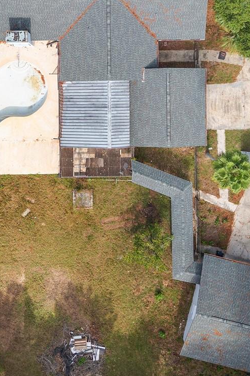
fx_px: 563
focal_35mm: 54
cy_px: 99
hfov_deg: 25.0
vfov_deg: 36.1
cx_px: 120
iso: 300
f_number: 1.8
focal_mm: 8.67
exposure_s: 1/1600
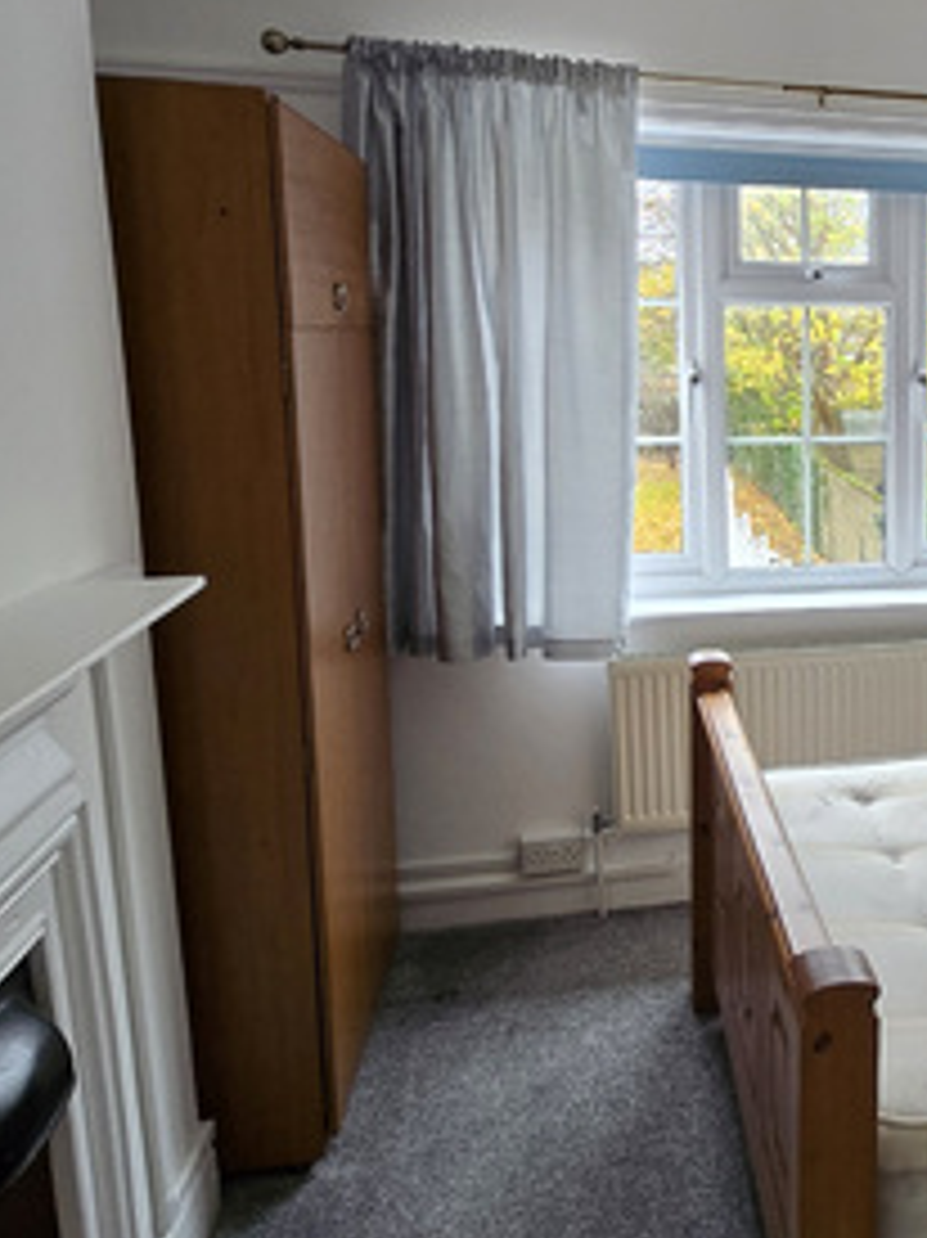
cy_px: 590
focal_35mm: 34
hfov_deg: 36.9
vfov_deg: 54.0
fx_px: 1215
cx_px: 950
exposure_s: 1/50
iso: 160
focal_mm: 1.7
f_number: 2.2
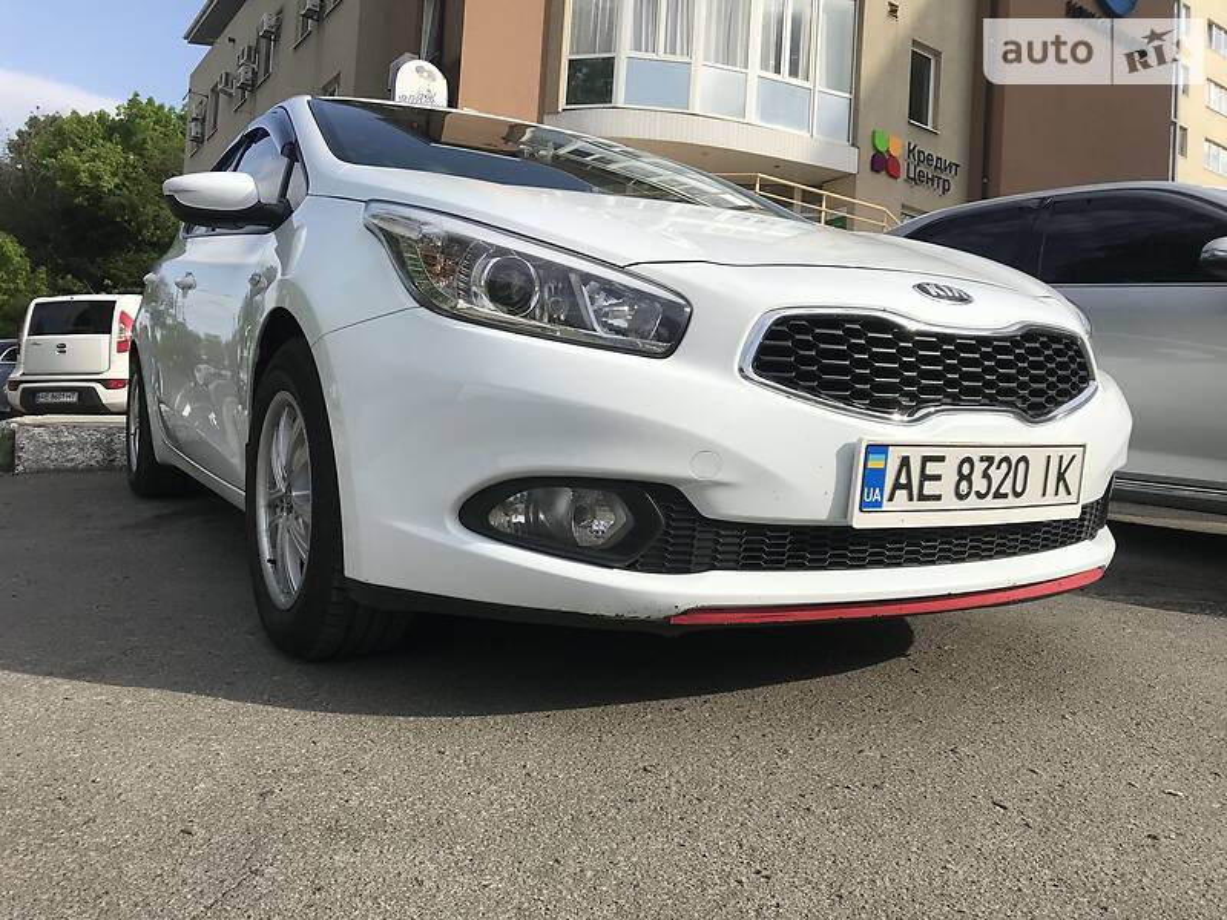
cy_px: 460
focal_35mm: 28
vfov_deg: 49.7
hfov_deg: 63.4
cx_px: 614
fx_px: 992
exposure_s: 1/2457
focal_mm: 4
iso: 20
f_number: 1.8
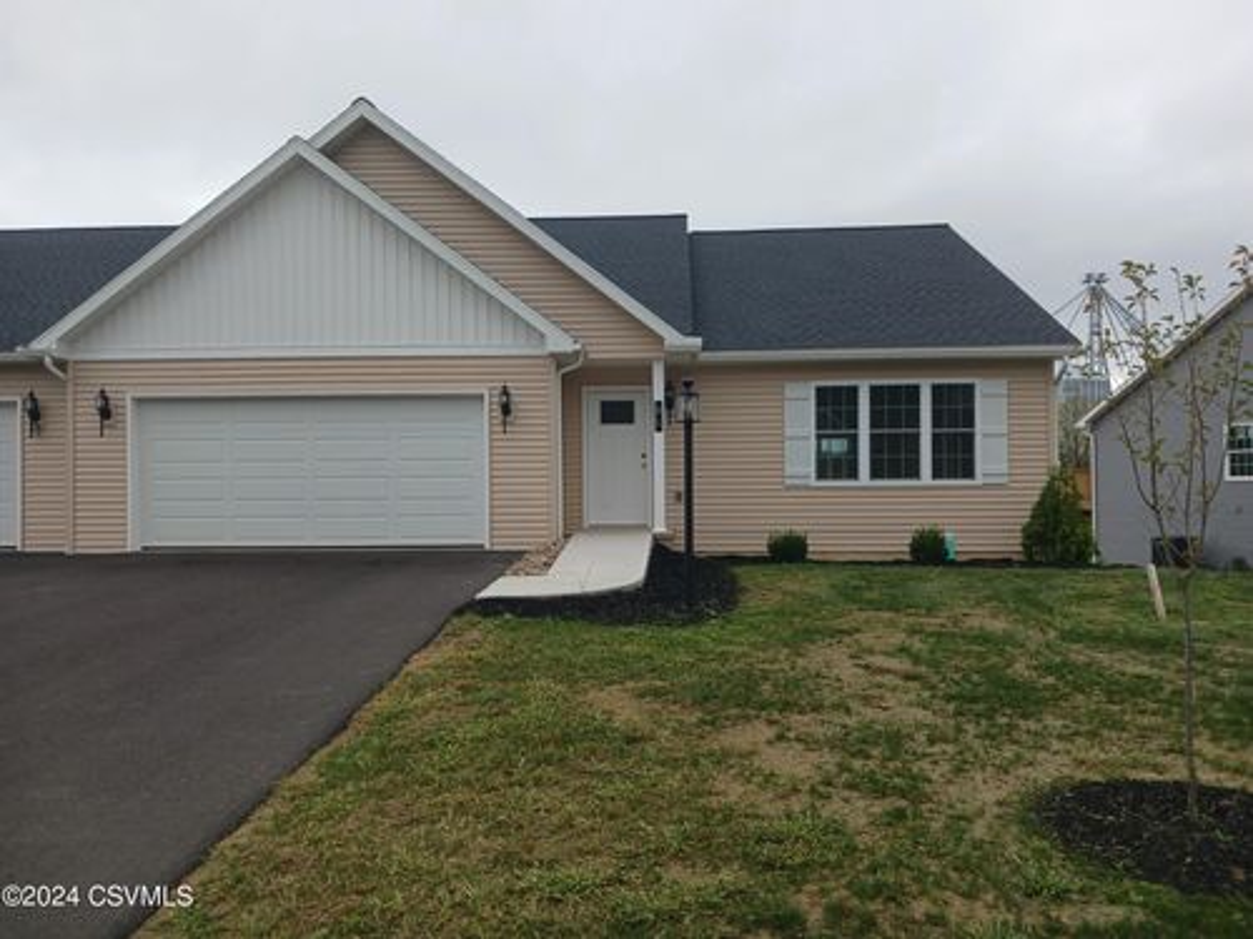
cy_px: 470
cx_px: 626
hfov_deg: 65.3
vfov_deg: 51.4
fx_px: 977
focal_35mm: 27
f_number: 1.8
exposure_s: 1/120
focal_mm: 4
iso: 25
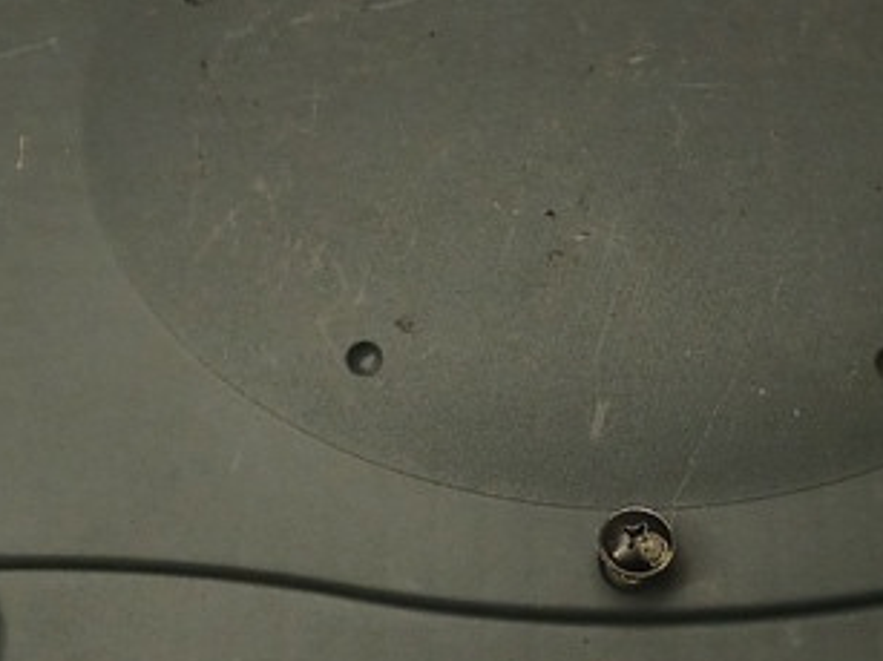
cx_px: 590
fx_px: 2295
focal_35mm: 90
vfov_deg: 16.4
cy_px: 405
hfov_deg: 21.7
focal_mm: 4
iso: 125
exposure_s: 1/50
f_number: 1.8
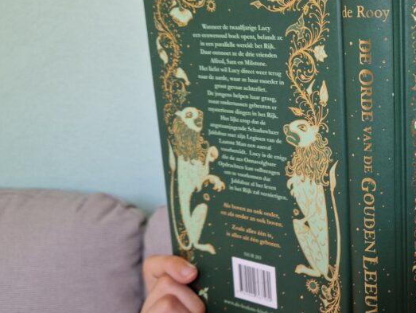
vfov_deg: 32.2
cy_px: 157
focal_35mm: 45
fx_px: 541
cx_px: 394
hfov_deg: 38.4
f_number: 1.8
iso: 50
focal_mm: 5.4
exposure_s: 1/180
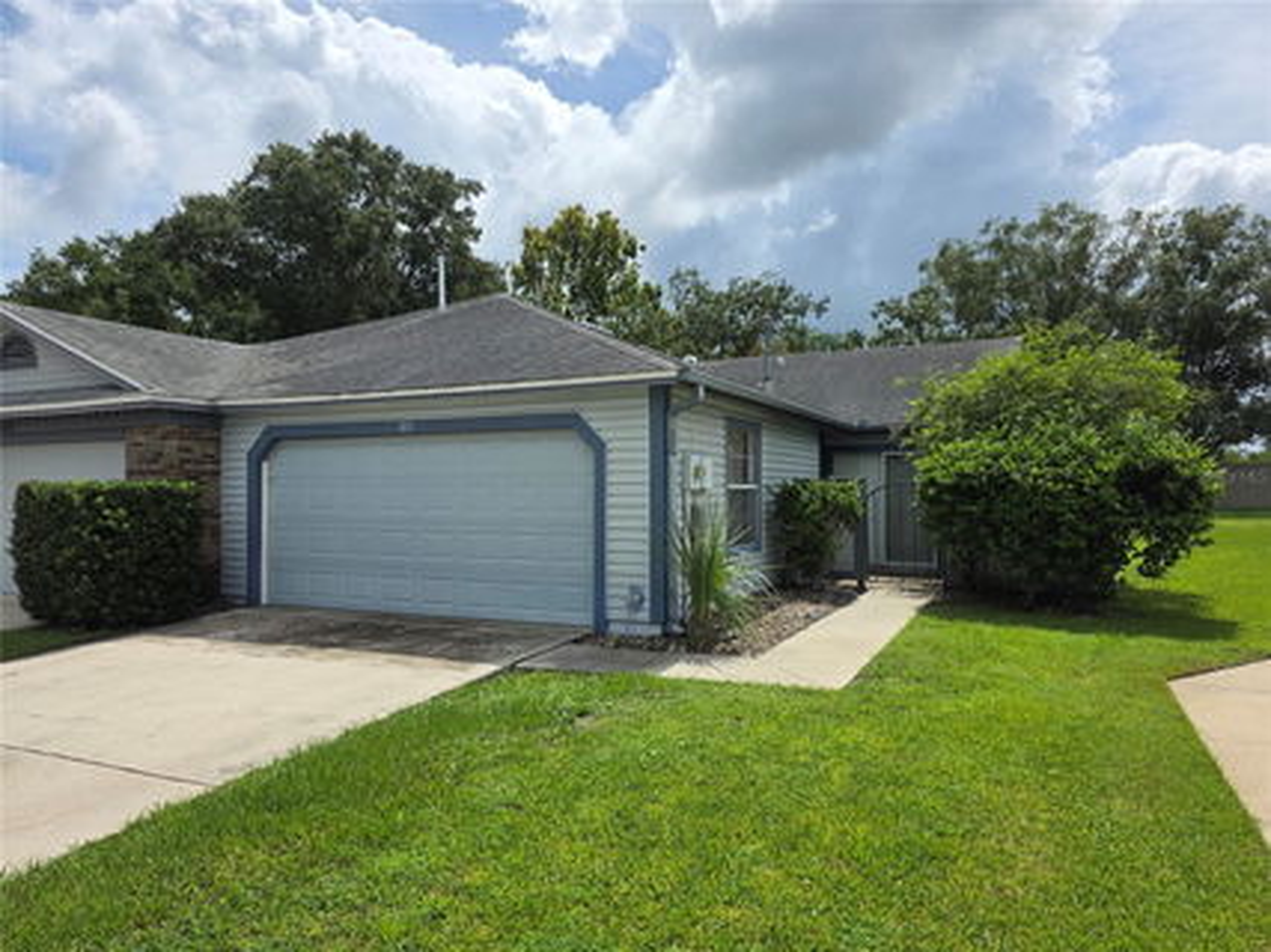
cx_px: 636
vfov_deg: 58.9
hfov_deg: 73.9
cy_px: 476
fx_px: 844
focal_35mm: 23
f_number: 1.7
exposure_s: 1/7944
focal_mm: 6.3
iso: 64
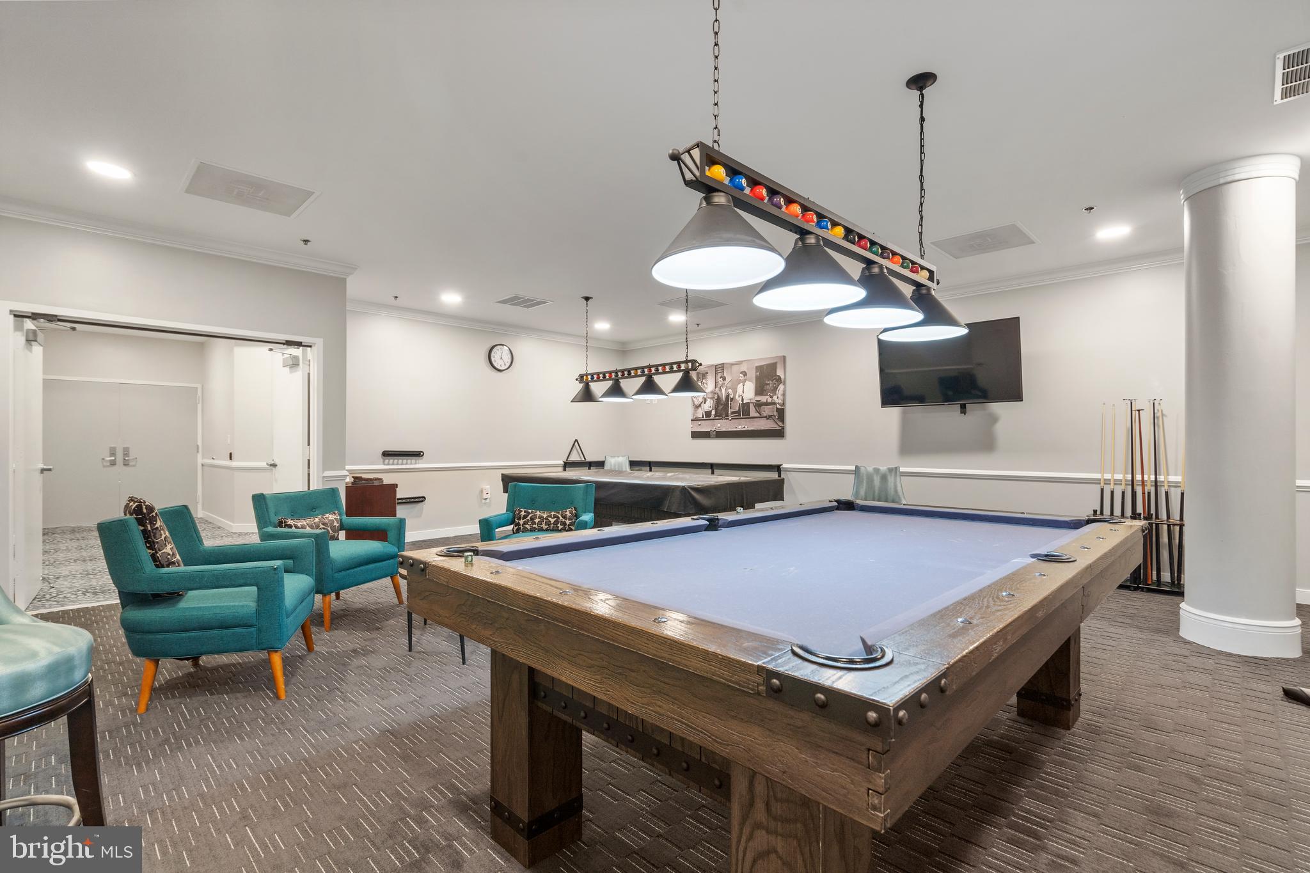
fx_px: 582
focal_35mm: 16
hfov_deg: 96.7
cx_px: 655
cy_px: 436
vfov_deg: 73.7
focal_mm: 16
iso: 200
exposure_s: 4
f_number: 8
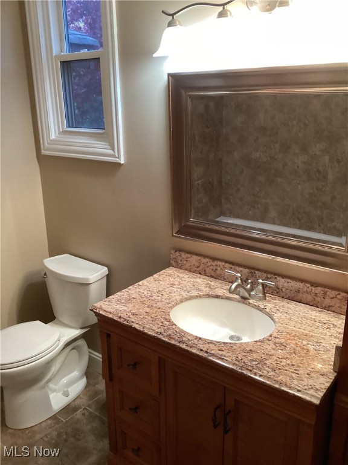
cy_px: 232
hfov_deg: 45.4
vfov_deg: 58.4
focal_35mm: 31
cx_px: 174
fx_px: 416
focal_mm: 3.3
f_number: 2.4
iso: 320
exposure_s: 1/60
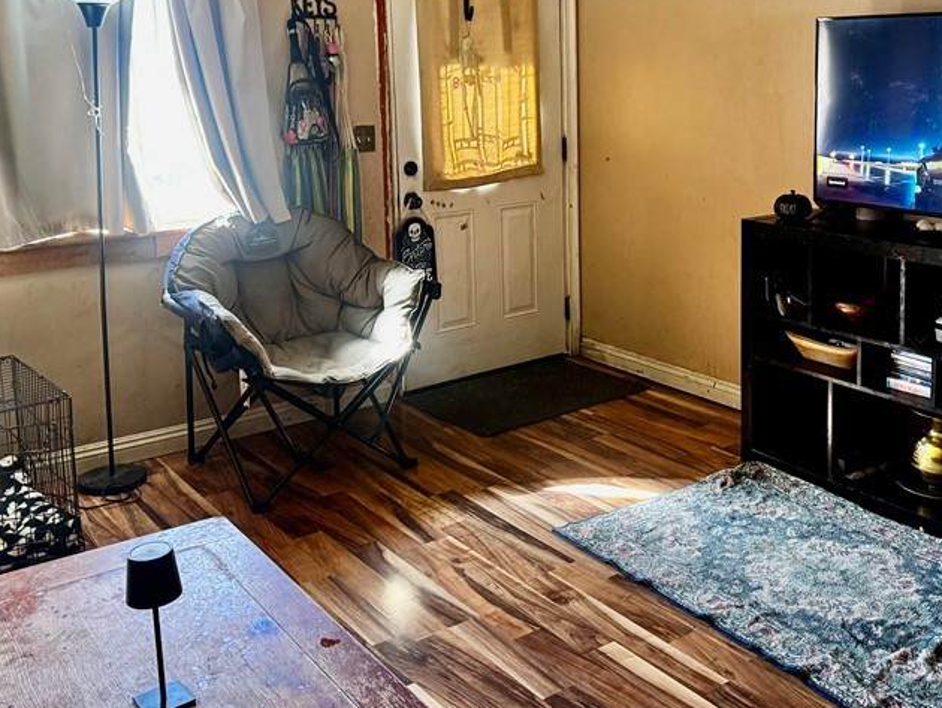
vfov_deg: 36.0
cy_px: 174
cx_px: 564
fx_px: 1062
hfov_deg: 47.6
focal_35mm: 39
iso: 320
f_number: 1.78
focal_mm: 6.76
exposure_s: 1/60
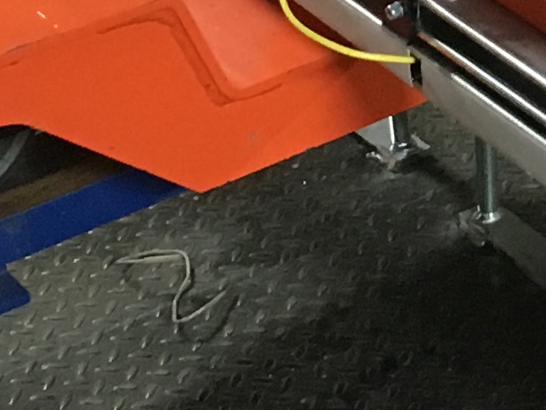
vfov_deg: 7.7
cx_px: 708
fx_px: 2999
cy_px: -121
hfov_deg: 10.2
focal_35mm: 190
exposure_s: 1/24
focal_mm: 4.15
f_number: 2.2
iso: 200
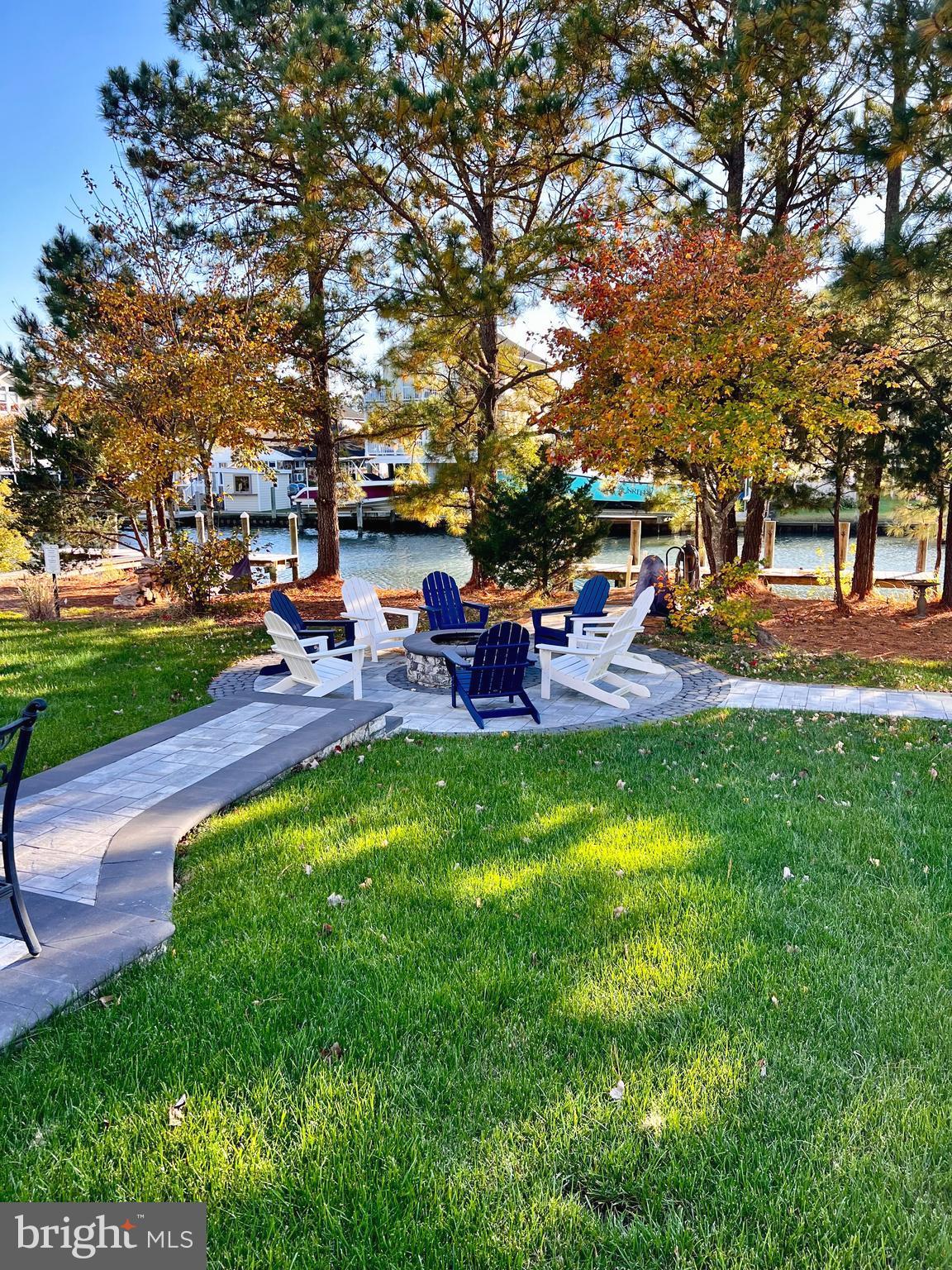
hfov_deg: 53.1
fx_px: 953
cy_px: 635
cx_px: 476
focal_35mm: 26
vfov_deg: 67.3
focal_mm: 5.7
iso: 50
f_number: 1.5
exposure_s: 1/499
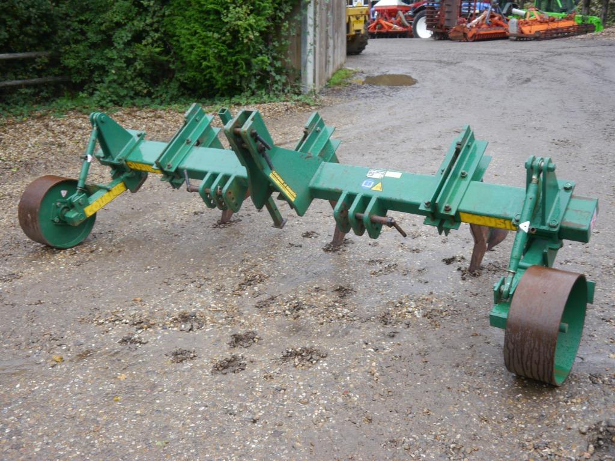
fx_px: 711
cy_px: 230
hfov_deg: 46.8
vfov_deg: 36.0
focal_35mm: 40
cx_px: 308
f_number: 4.2
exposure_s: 1/60
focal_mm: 20
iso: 160
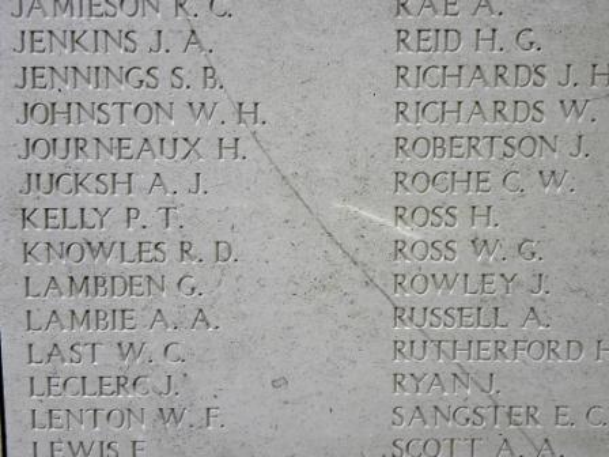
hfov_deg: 41.2
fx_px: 809
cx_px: 304
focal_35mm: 46
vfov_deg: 31.5
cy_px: 228
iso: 100
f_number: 3.2
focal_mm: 8.2
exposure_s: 1/70.5
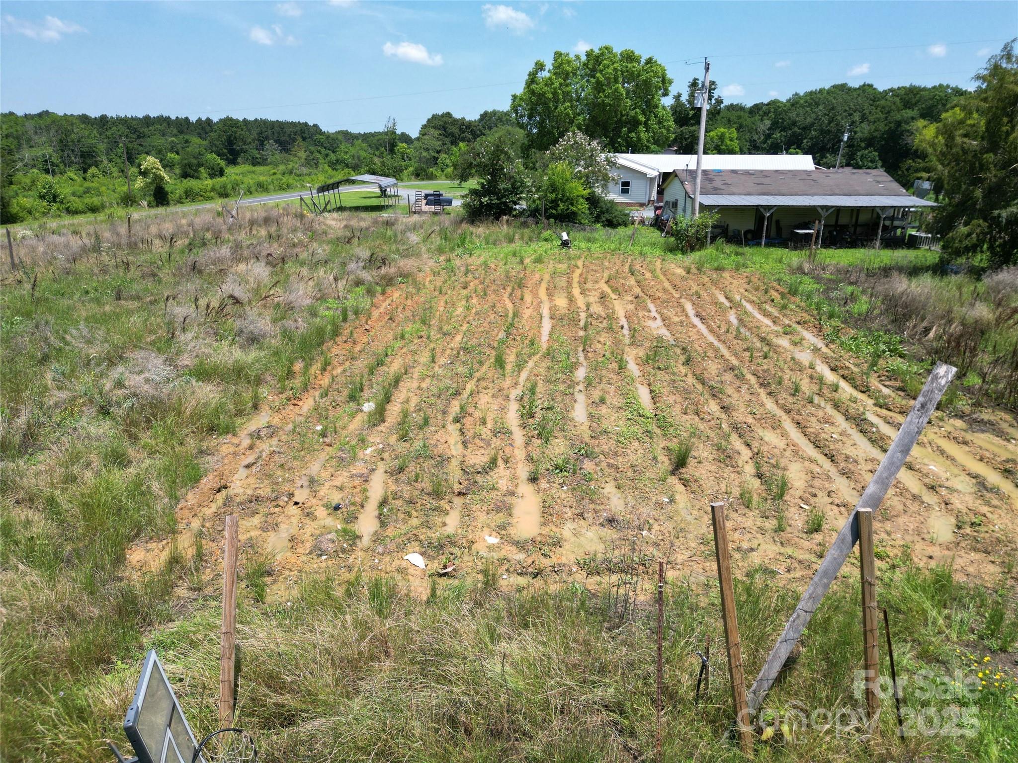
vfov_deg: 56.8
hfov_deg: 71.6
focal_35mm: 24
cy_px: 382
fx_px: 706
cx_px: 509
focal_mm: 6.72
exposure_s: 1/2000
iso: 110
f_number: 1.7
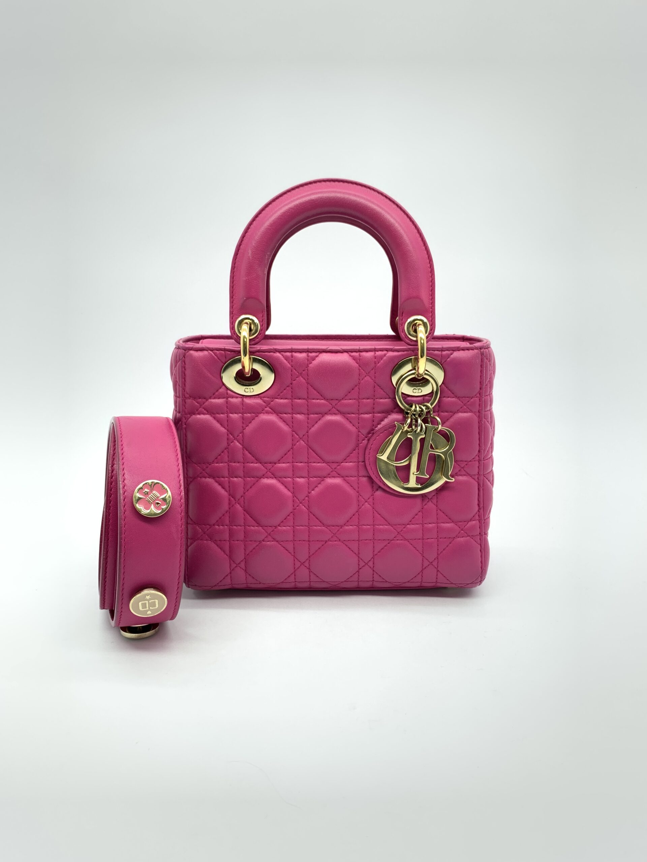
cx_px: 324
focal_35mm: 26
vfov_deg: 67.3
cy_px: 431
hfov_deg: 53.1
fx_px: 648
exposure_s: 1/60
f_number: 1.8
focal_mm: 4.25
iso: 50
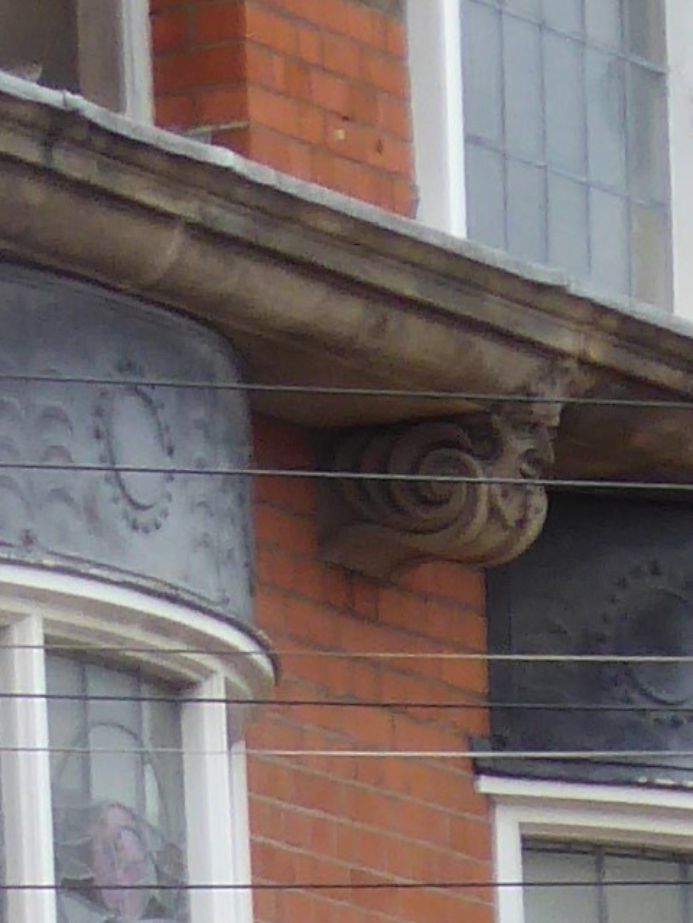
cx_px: -728
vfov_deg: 2.8
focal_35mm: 696
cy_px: 1891
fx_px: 18578
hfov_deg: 2.1
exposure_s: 1/80
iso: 100
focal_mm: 15
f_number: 4.8
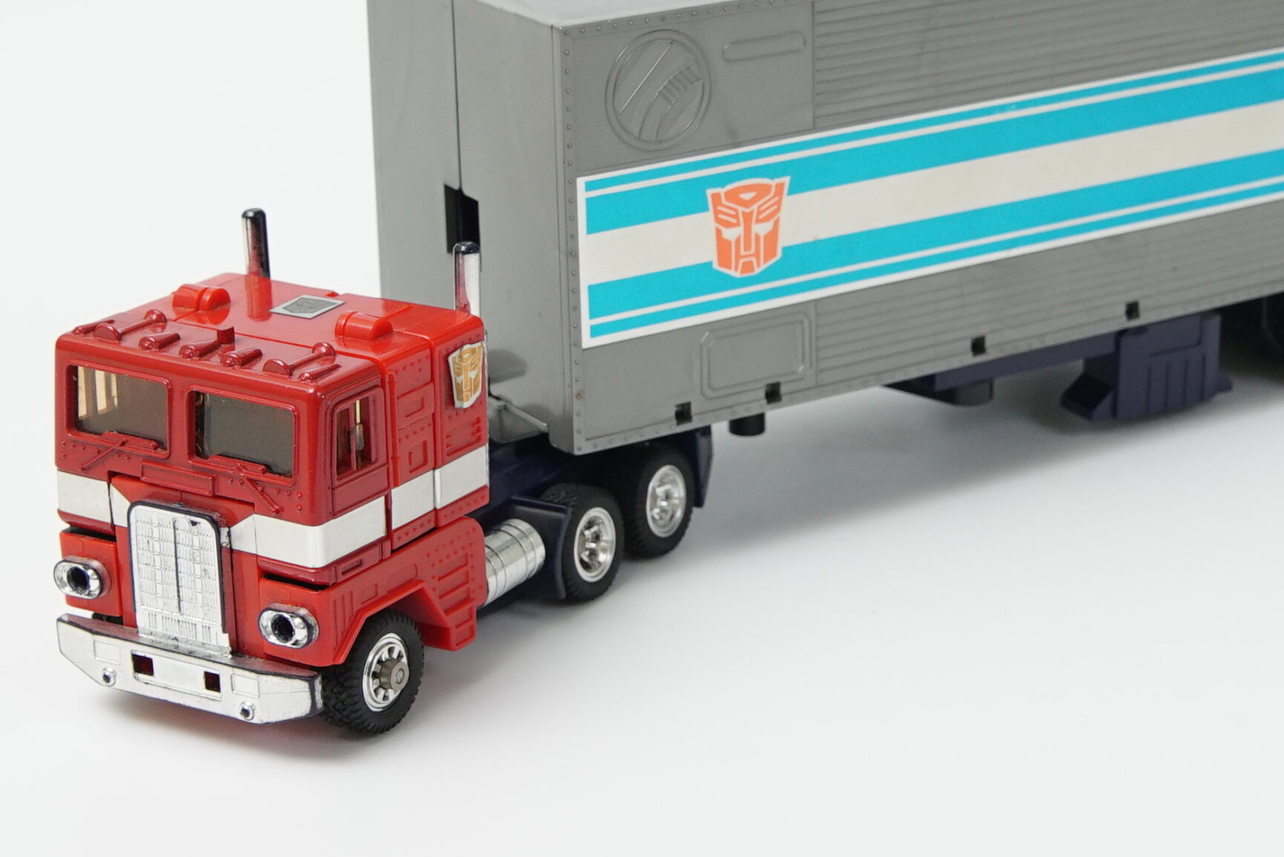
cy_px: 276
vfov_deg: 15.3
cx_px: 785
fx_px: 3175
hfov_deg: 22.8
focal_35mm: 89
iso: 1000
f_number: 10
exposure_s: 1/20
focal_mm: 40
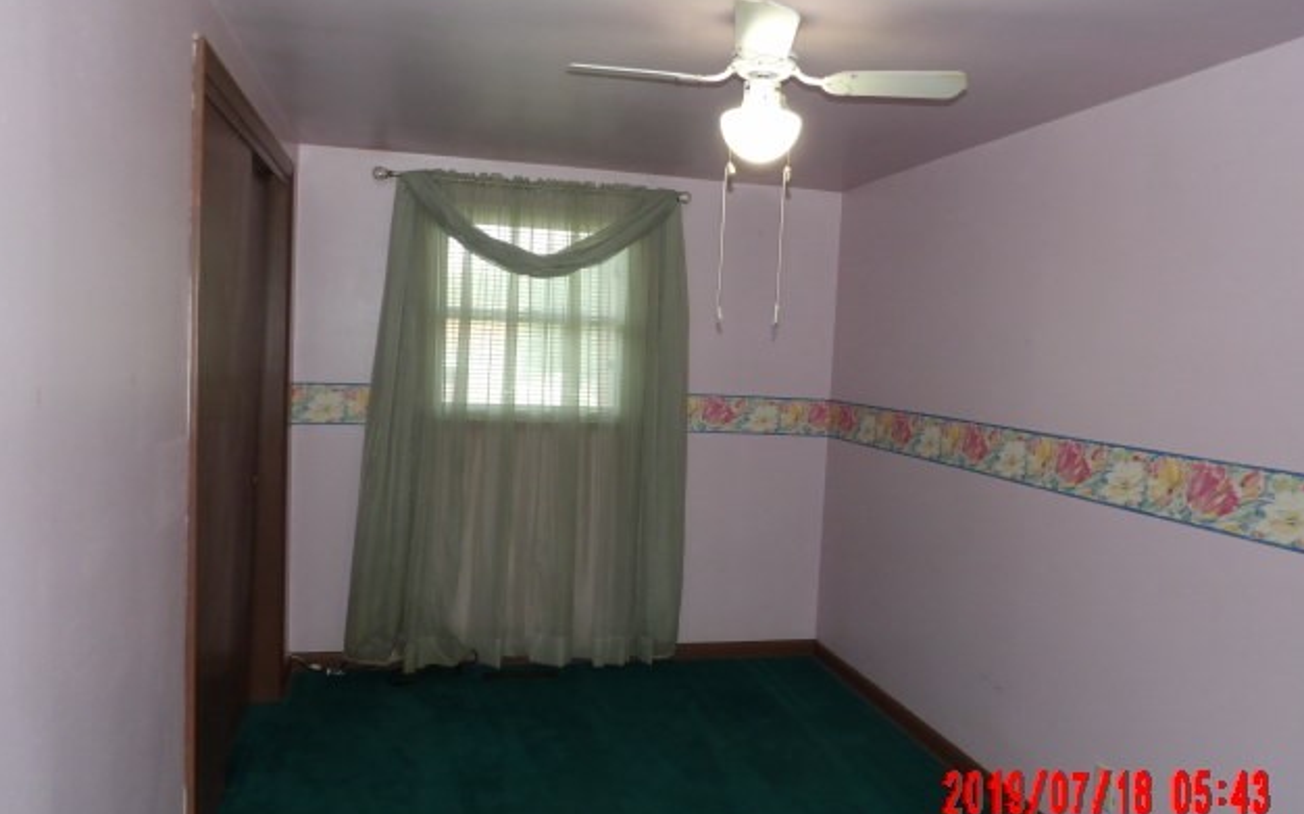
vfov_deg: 47.6
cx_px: 658
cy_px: 406
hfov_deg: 70.4
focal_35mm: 26
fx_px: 924
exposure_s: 1/33
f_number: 3.2
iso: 200
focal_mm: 4.3
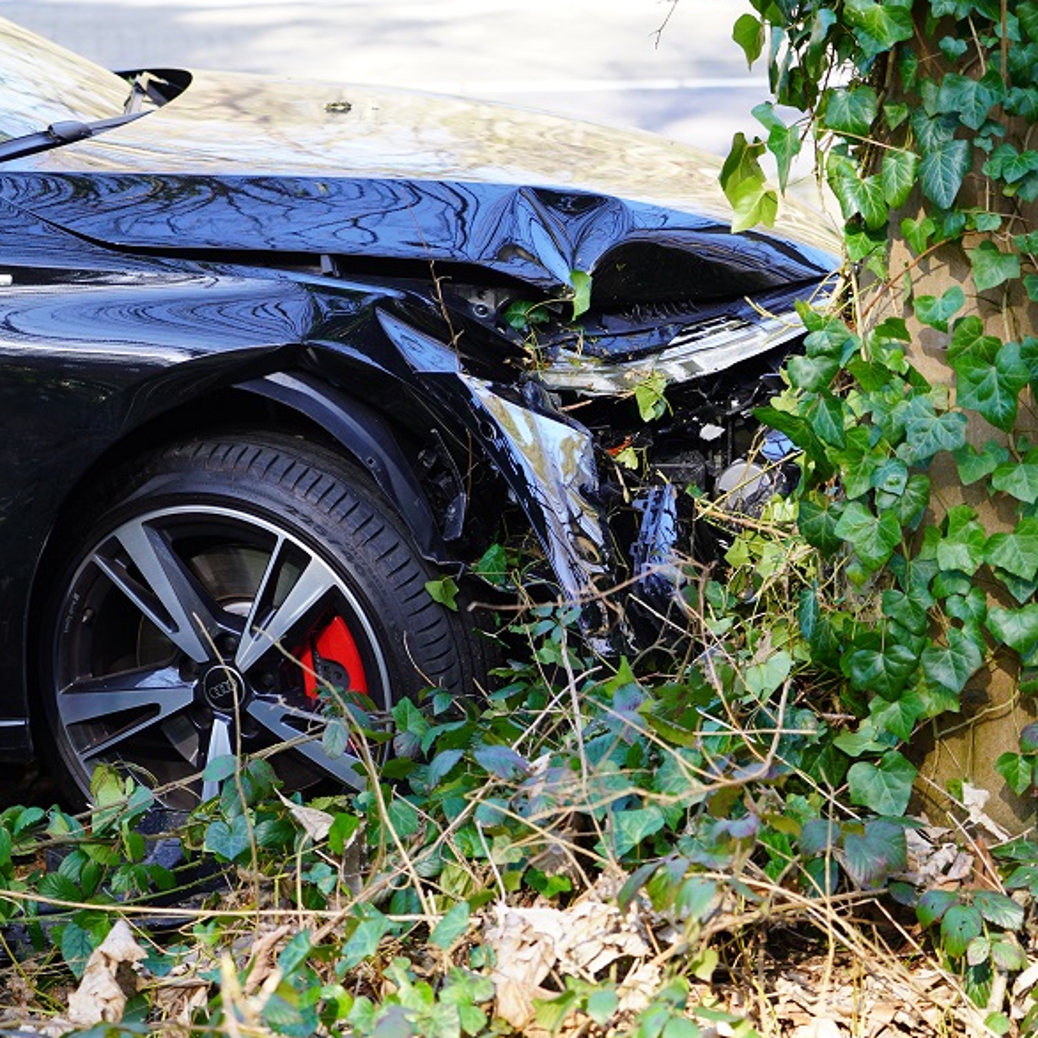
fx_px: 2952
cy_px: 492
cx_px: 524
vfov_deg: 19.9
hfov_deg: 19.9
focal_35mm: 87
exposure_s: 1/60
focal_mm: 60
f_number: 4
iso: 125
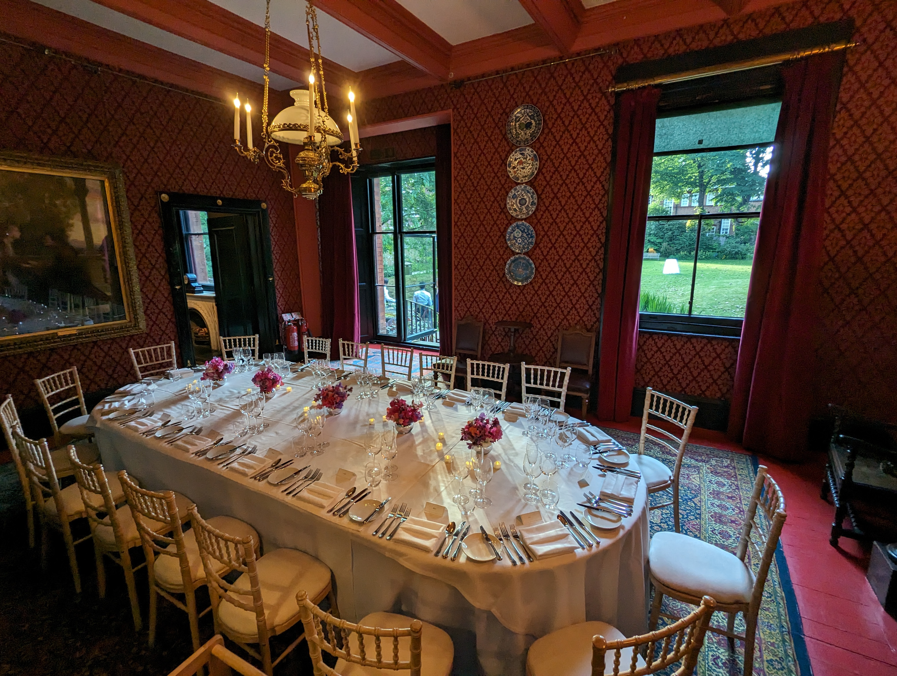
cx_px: 448
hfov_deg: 94.4
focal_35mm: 16
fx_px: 415
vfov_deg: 78.2
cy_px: 338
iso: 102
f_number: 2.2
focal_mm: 2.35
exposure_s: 1/33.3
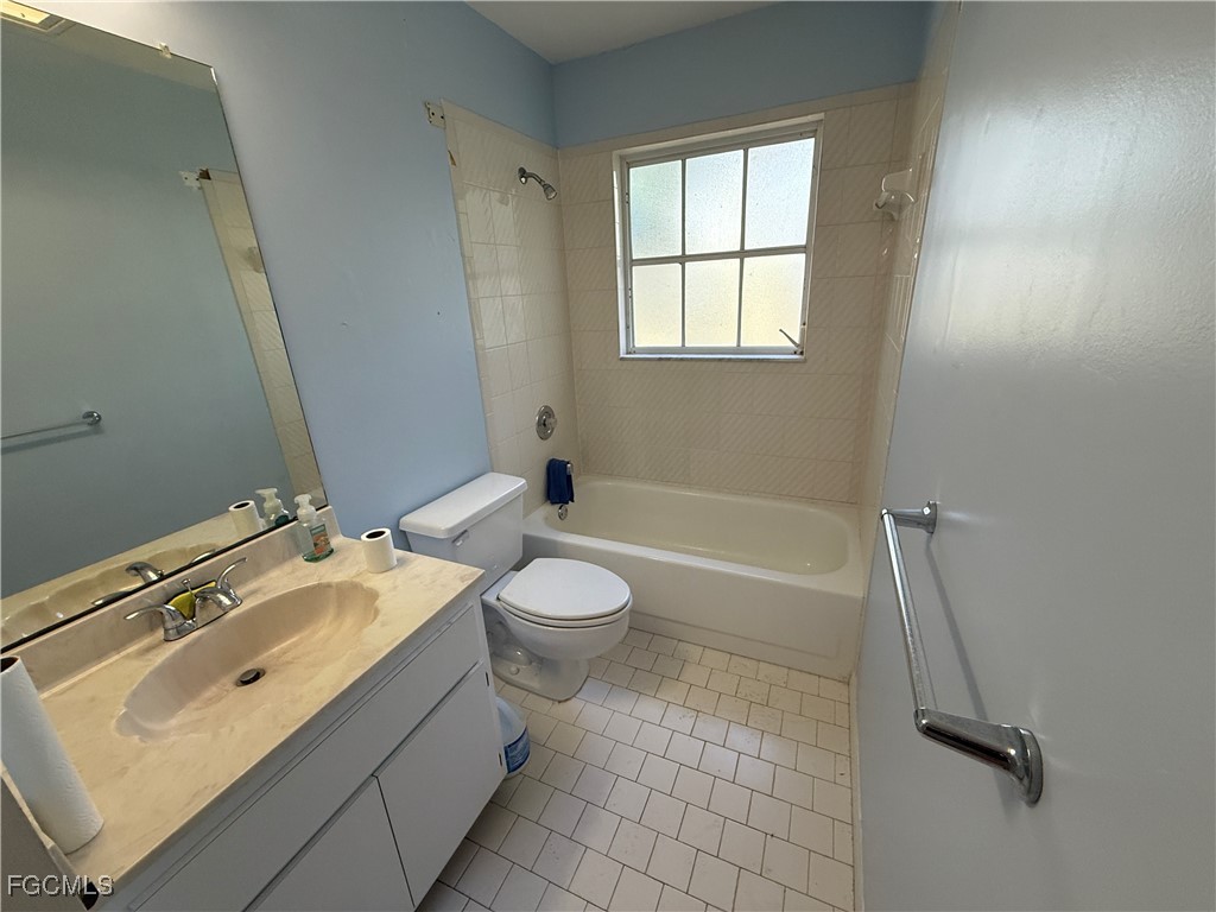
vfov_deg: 85.7
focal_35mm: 14
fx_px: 492
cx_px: 608
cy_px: 456
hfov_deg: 102.1
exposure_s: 1/120
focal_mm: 2.22
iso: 200
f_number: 2.2
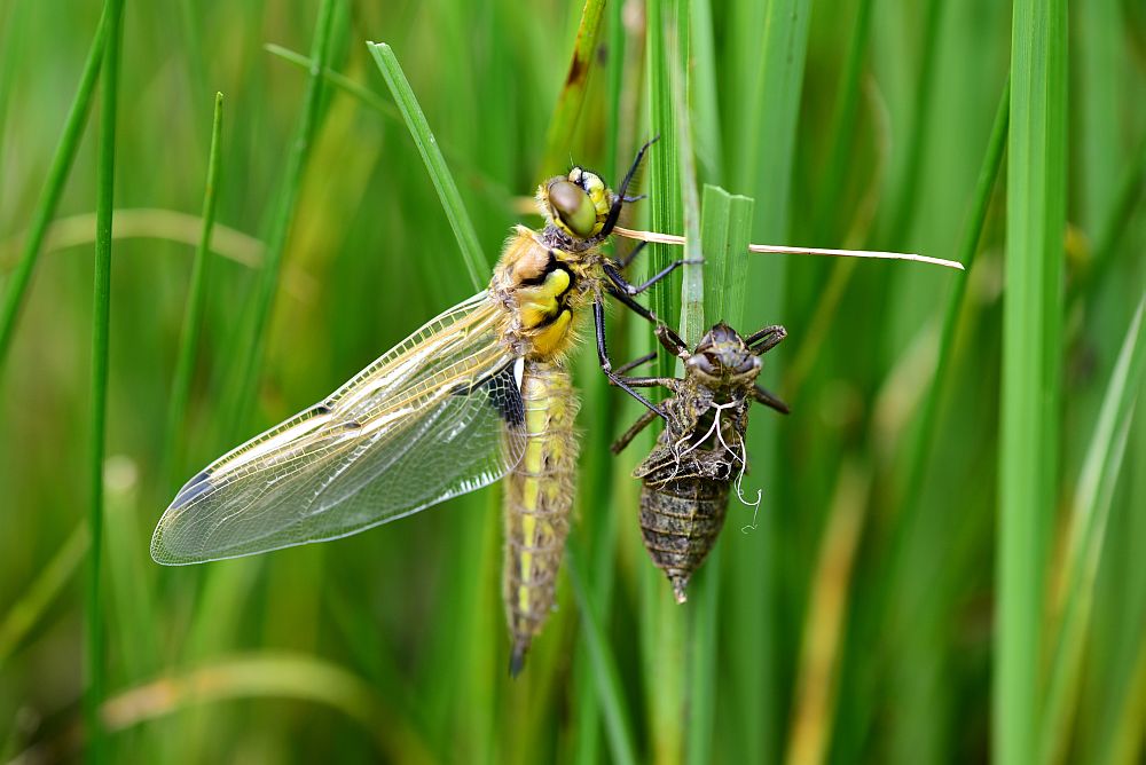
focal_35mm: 105
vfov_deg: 13.1
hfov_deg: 19.4
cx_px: 573
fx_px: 3344
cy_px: 382
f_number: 6.3
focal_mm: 105
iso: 400
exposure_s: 1/400
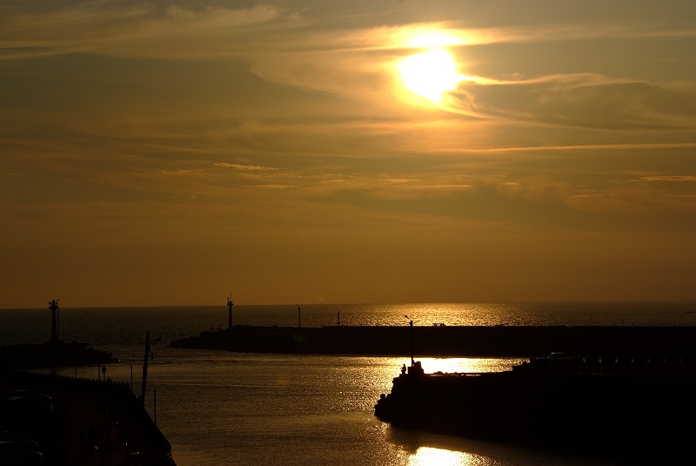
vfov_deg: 13.1
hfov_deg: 19.4
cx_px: 348
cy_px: 233
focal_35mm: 105
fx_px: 2032
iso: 100
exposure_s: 1/1250
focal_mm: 70
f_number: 10
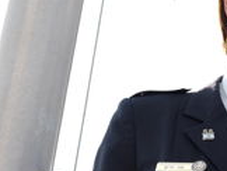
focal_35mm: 150
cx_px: 25
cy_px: 177
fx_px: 985
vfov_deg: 9.8
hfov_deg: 13.0
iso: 200
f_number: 4.5
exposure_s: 1/250
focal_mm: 23
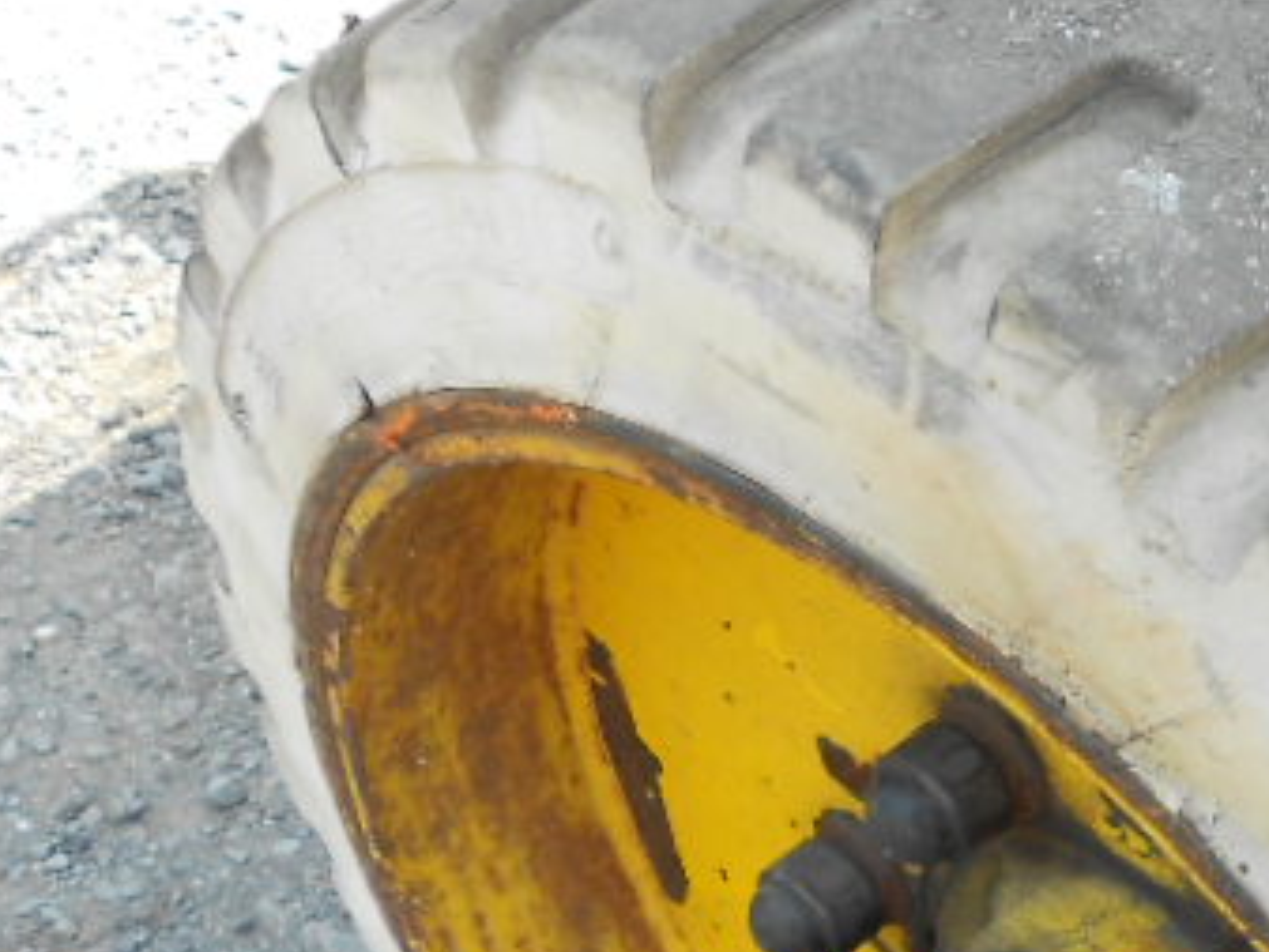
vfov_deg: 18.0
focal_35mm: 79
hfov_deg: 23.5
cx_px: 1303
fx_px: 2897
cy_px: 1039
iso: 80
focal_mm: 4.6
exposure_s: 1/100
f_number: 3.2
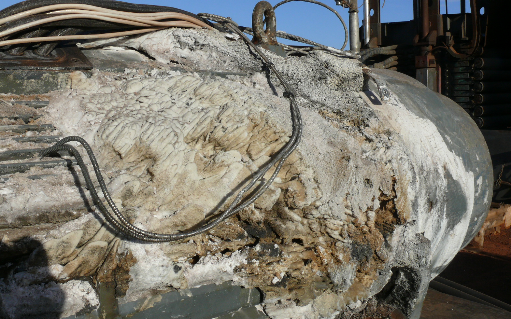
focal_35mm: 40
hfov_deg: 49.3
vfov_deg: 32.0
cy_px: 154
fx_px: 557
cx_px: 254
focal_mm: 7.7
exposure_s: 1/400
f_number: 8
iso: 100
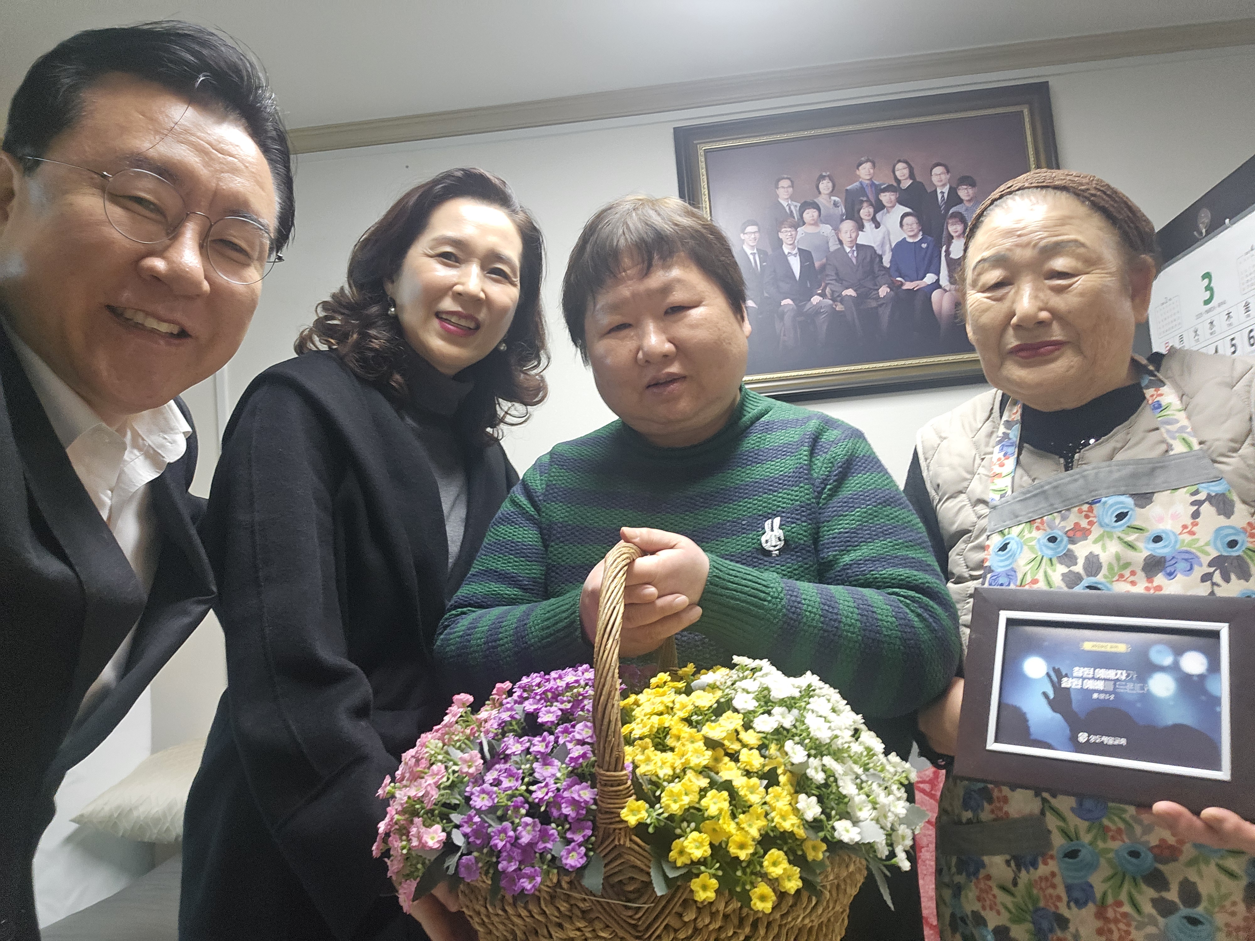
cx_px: 628
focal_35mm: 25
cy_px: 470
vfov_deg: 54.9
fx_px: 906
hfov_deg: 69.4
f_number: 2.2
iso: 400
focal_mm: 3.3
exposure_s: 1/60.2
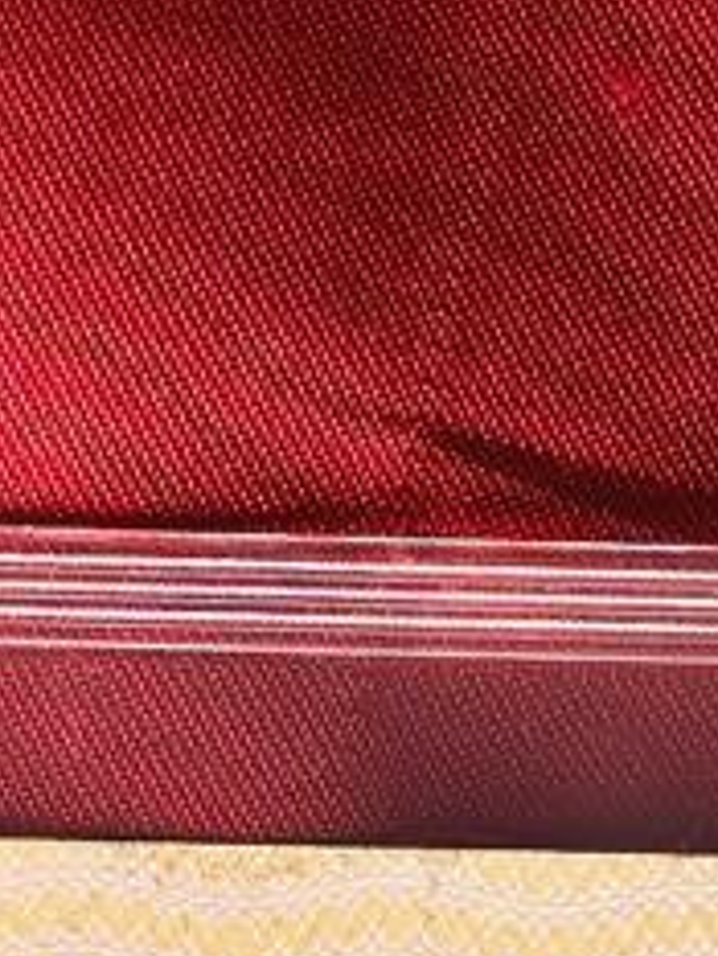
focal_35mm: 288
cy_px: 1001
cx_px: 139
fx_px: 7958
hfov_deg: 5.2
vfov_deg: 6.8
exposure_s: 1/100
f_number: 2
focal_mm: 6.98
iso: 64
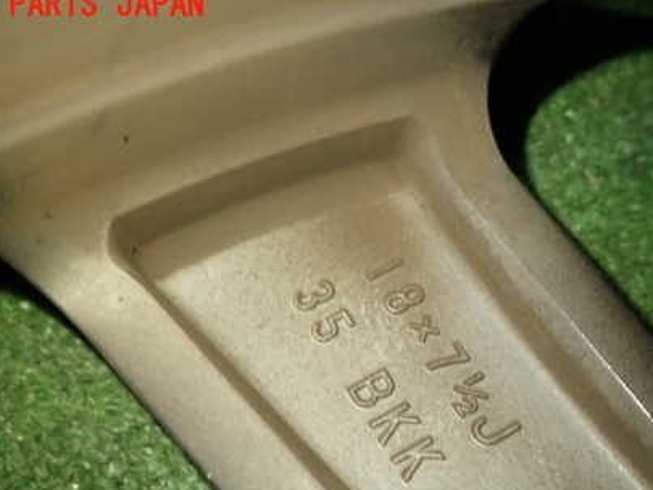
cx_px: 395
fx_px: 698
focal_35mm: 37
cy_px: 348
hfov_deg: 49.8
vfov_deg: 38.0
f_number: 2
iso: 200
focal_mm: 4.5
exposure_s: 1/30
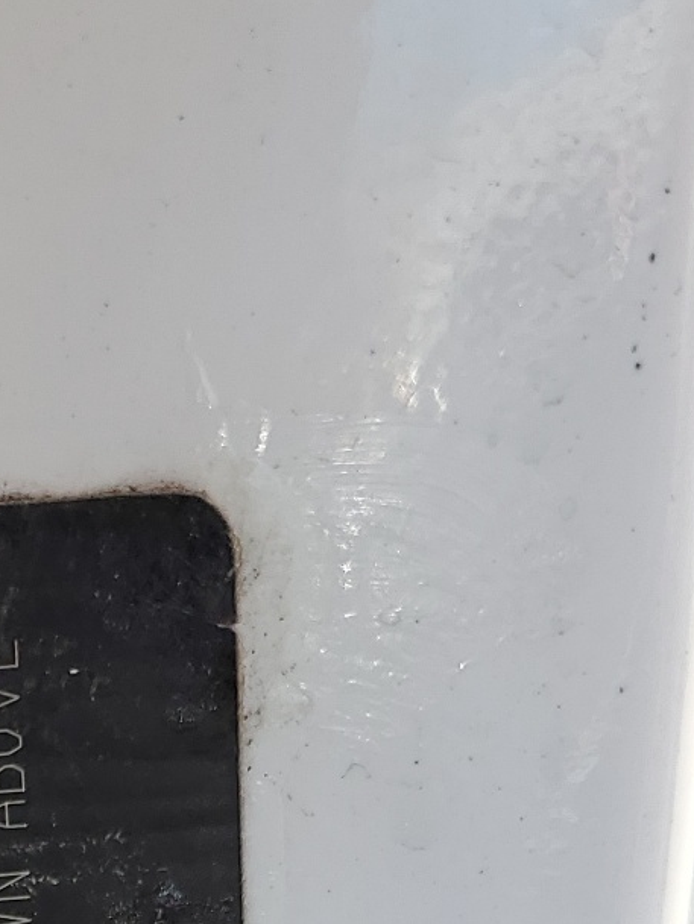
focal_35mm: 91
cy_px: 1199
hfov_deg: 15.7
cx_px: -117
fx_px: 2432
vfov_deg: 19.8
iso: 50
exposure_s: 1/263
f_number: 1.5
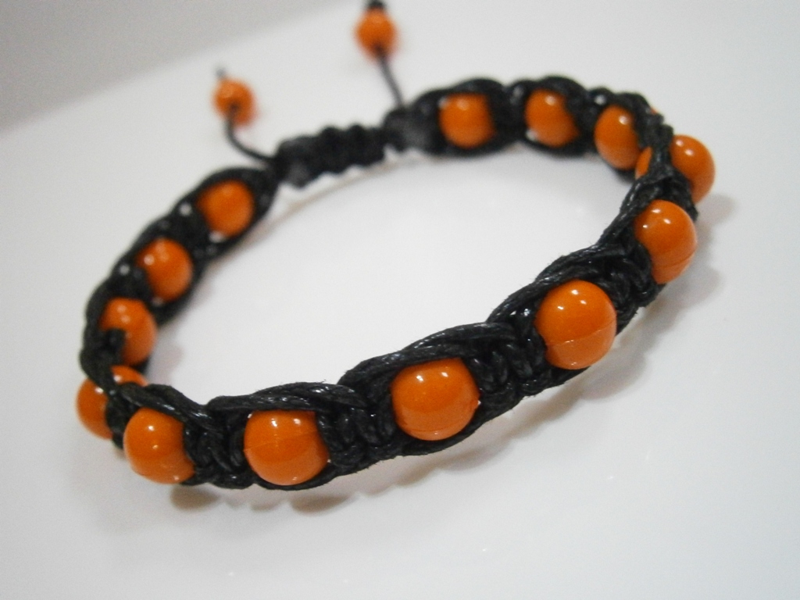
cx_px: 400
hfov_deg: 40.4
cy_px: 300
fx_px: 1086
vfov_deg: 30.9
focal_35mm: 47
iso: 800
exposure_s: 1/30
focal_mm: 8.3
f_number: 3.4
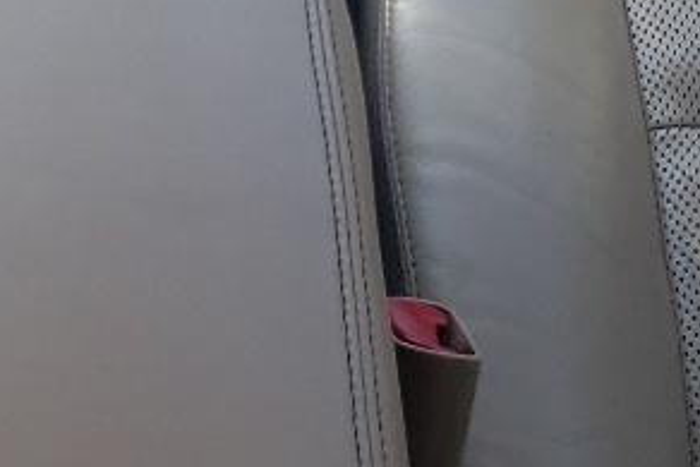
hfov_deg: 13.7
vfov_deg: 9.0
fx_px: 2879
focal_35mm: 148
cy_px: -239
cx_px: 14
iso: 50
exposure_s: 1/400
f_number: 1.5
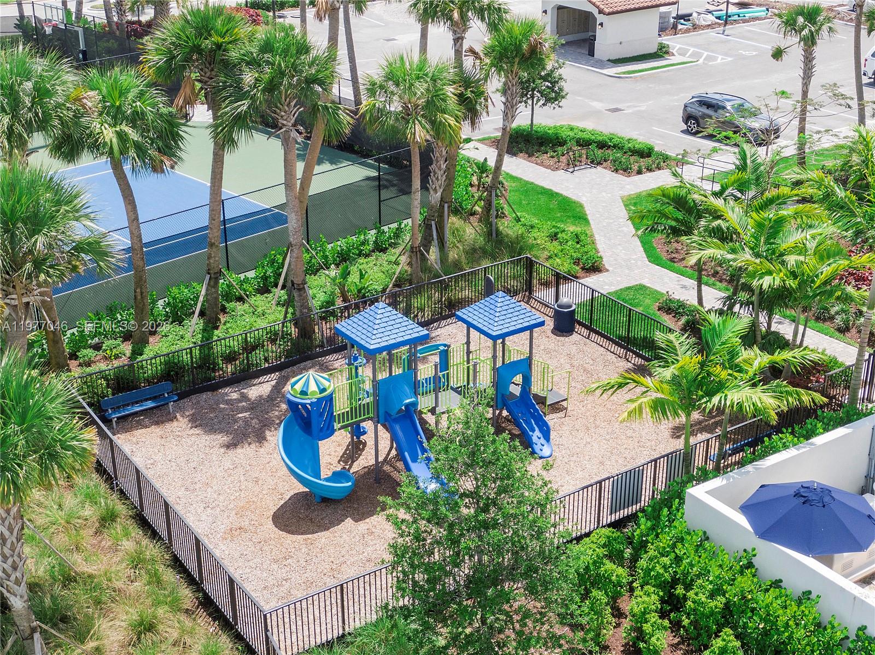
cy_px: 328
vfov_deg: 30.3
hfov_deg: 39.7
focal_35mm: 48
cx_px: 438
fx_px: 1213
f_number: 3.8
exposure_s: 1/400
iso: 100
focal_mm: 8.6
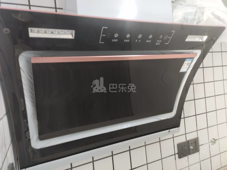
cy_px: 85
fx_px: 151
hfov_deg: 73.9
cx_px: 114
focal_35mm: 23
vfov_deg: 58.9
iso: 622
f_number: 1.79
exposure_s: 1/50
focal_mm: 4.76
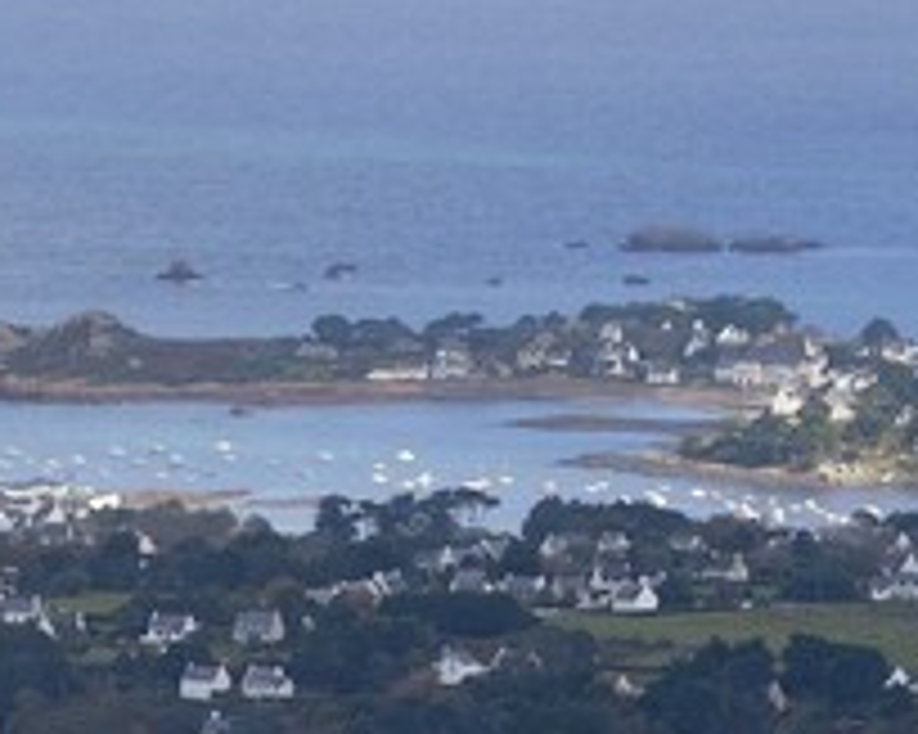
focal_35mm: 515
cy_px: 1628
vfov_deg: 3.0
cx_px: -2146
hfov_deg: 3.6
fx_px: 13985
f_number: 10
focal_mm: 70
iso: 500
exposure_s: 1/1000
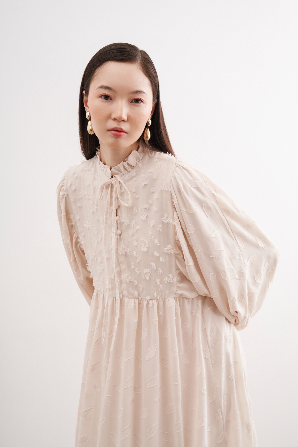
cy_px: 224
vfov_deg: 45.4
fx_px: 534
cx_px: 149
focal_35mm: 43
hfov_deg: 31.2
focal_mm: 43
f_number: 11
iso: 400
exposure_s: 1/160
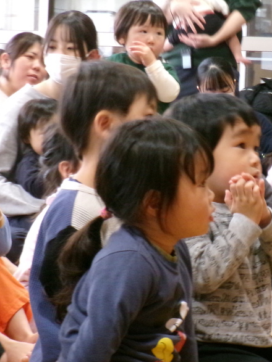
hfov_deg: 7.5
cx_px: 292
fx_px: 2054
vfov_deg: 10.1
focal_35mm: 196
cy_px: 212
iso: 800
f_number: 6.2
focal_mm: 20.6
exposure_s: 1/25
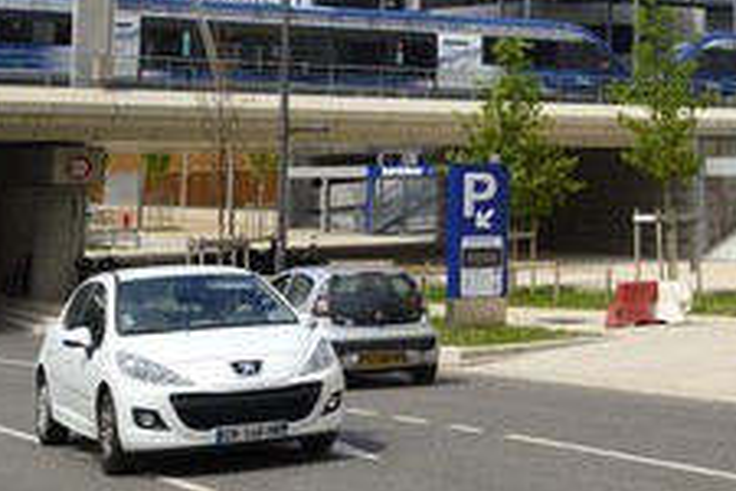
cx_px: 667
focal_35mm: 71
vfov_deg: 18.8
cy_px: 36
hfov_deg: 27.4
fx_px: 1451
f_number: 11
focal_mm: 38
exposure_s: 1/320
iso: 200
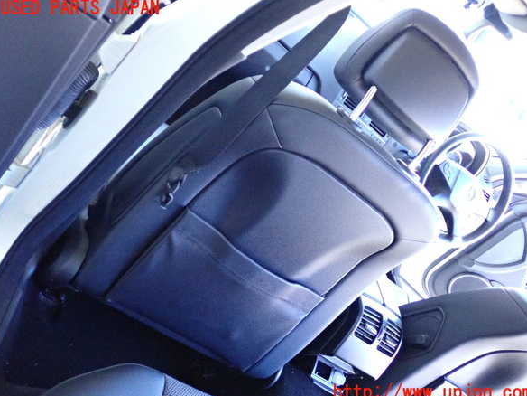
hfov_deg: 50.1
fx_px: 563
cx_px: 266
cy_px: 201
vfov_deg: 38.7
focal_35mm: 37
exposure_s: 1/125
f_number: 2.5
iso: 3200
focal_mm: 6.37
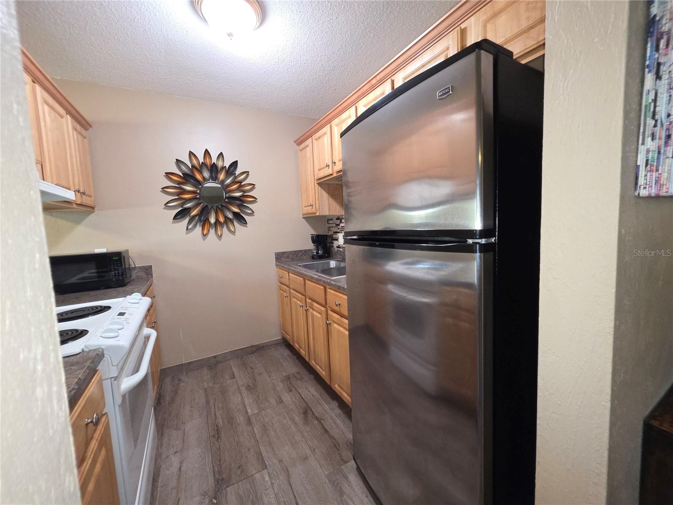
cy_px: 252
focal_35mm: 13
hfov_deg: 106.2
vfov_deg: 89.9
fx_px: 253
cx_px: 336
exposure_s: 1/40
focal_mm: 2.2
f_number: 1.9
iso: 250
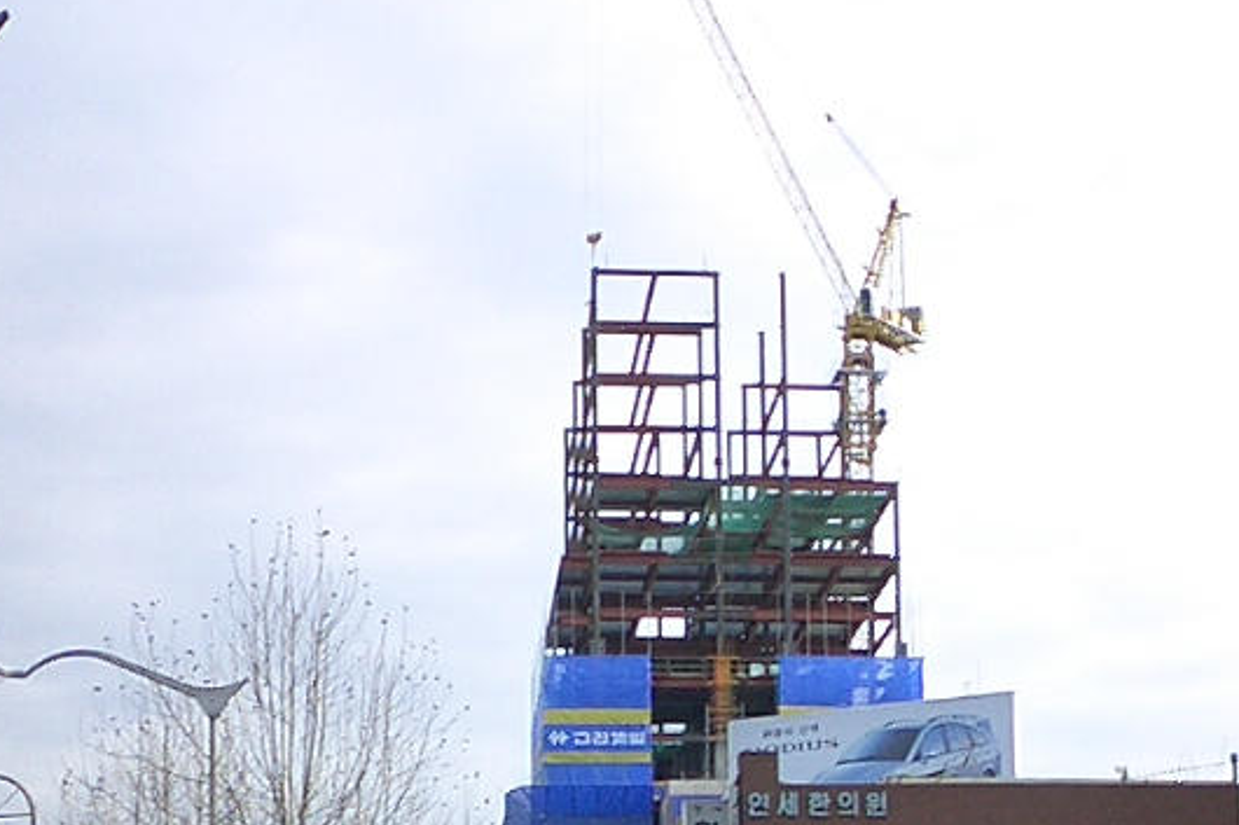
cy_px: 1108
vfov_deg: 14.0
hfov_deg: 21.8
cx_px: 828
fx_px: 3200
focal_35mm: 93
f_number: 3.5
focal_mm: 5.6
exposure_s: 1/500
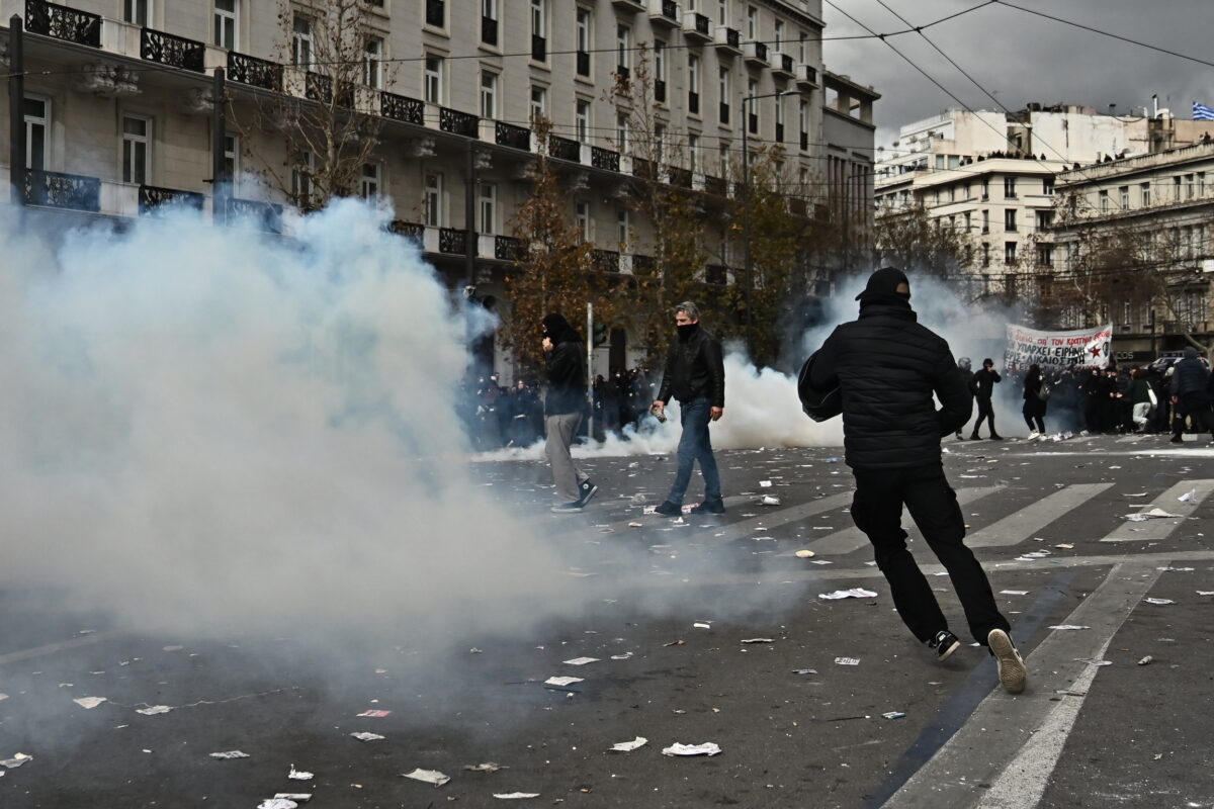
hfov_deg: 53.1
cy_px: 404
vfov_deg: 36.9
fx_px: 1214
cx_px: 607
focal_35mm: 36
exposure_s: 1/13000
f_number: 4
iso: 640
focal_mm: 24
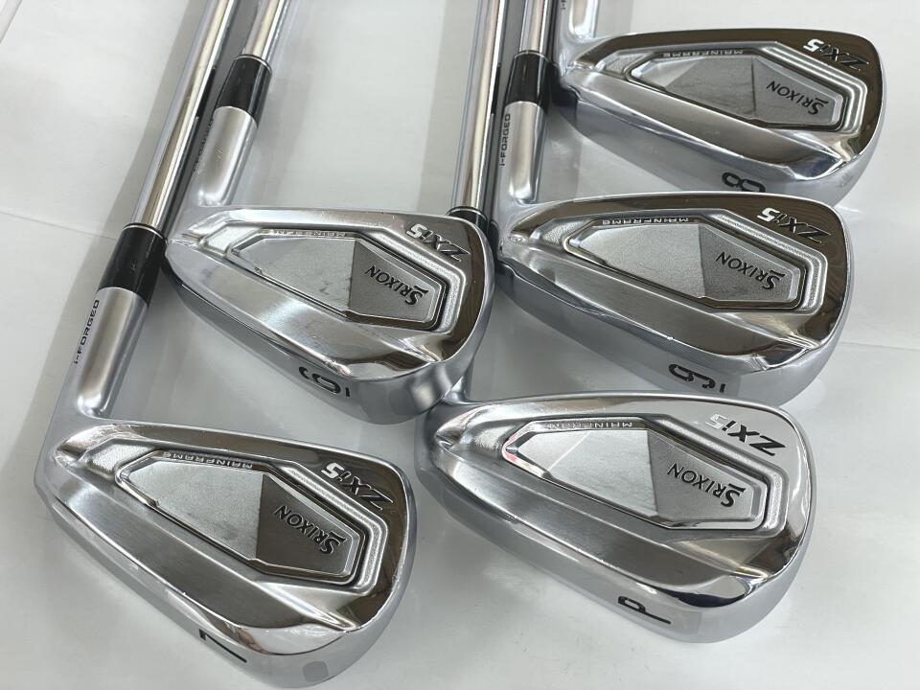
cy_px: 345
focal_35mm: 52
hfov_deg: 36.8
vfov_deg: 28.0
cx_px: 460
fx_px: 1382
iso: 125
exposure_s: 1/120
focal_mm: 6
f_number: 2
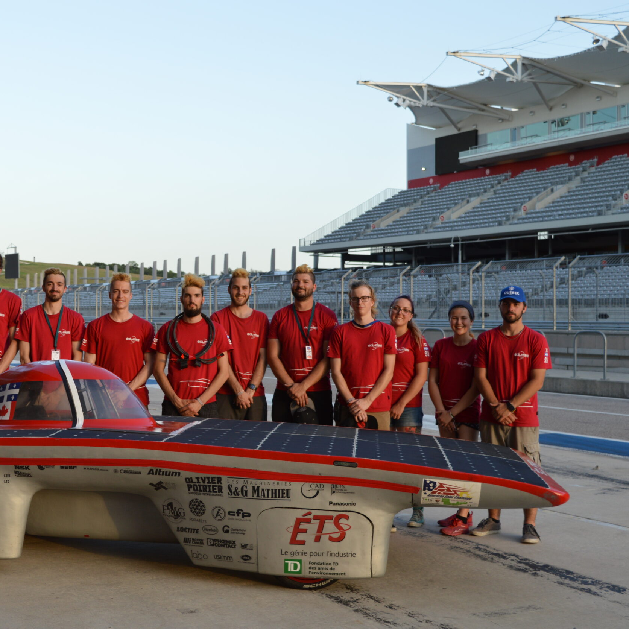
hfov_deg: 32.2
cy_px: 317
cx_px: 228
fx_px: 1082
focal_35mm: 53
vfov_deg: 32.4
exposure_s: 1/125
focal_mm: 27
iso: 160
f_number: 5.6
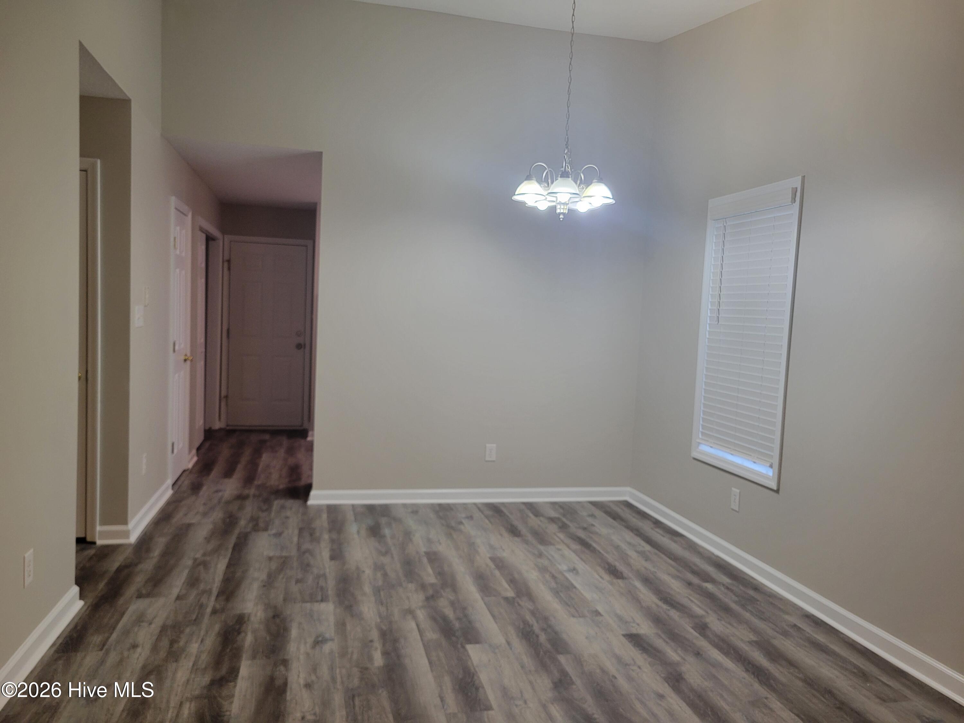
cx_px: 482
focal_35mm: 26
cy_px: 362
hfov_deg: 67.3
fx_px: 724
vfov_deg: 53.1
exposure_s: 1/60
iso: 160
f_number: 1.8
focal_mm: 5.4
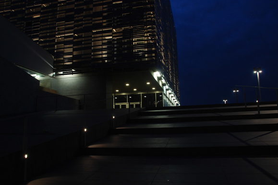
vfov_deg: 46.4
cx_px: 136
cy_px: 91
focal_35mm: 28
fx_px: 216
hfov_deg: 65.5
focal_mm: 18
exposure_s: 1/1.3
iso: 250
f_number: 10
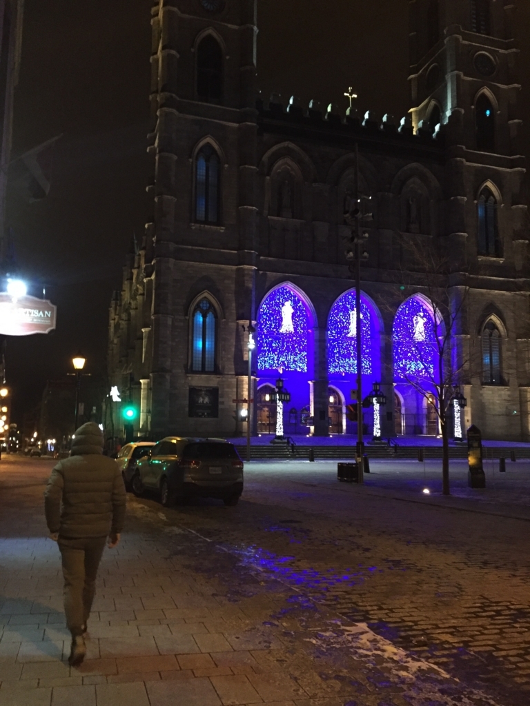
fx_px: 592
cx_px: 265
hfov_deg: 48.2
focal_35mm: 29
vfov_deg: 61.7
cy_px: 353
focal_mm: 4.15
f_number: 2.2
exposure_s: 1/15
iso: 320
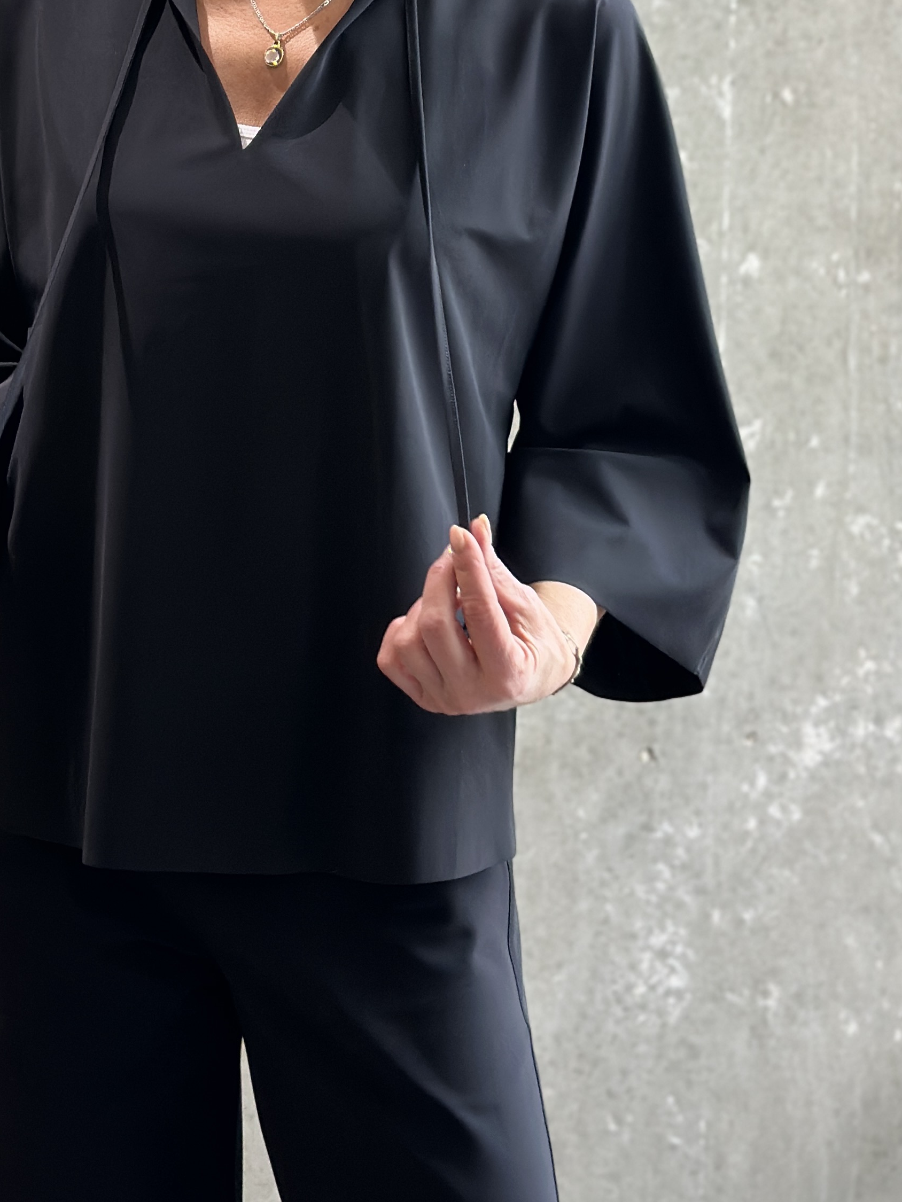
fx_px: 2987
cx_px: 318
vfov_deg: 22.3
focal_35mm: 86
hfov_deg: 17.1
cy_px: 152
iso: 160
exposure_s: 1/100
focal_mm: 6.86
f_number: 1.78
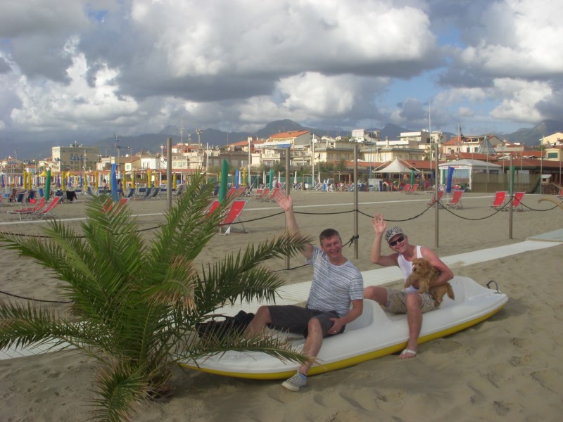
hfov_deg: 49.0
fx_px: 618
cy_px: 211
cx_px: 282
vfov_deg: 37.7
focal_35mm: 38
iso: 100
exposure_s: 1/400
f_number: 6.6
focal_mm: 6.3
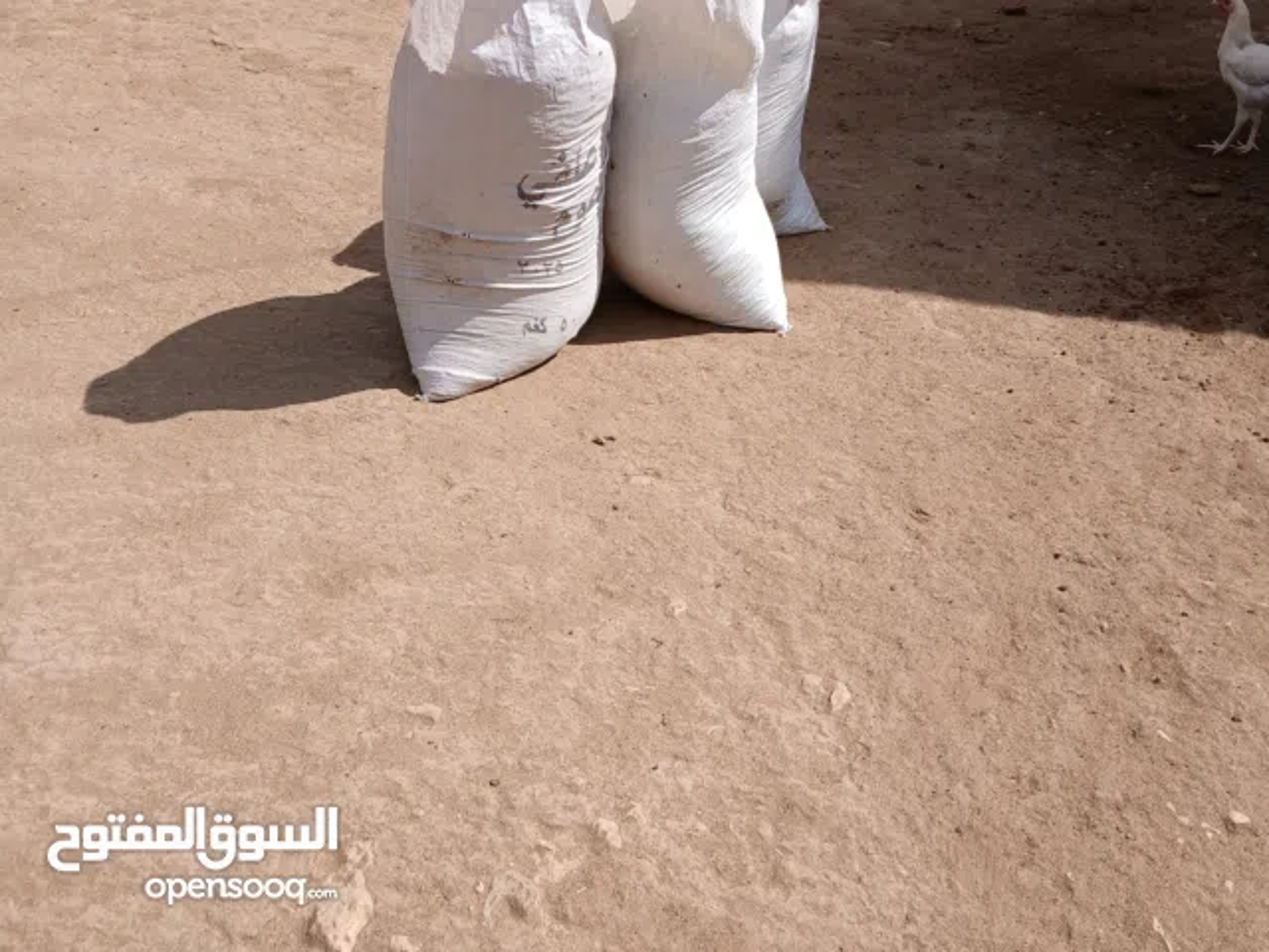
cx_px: 634
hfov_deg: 67.3
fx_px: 953
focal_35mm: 26
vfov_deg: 53.1
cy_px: 476
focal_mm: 3.98
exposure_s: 1/601
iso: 20
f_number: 1.8
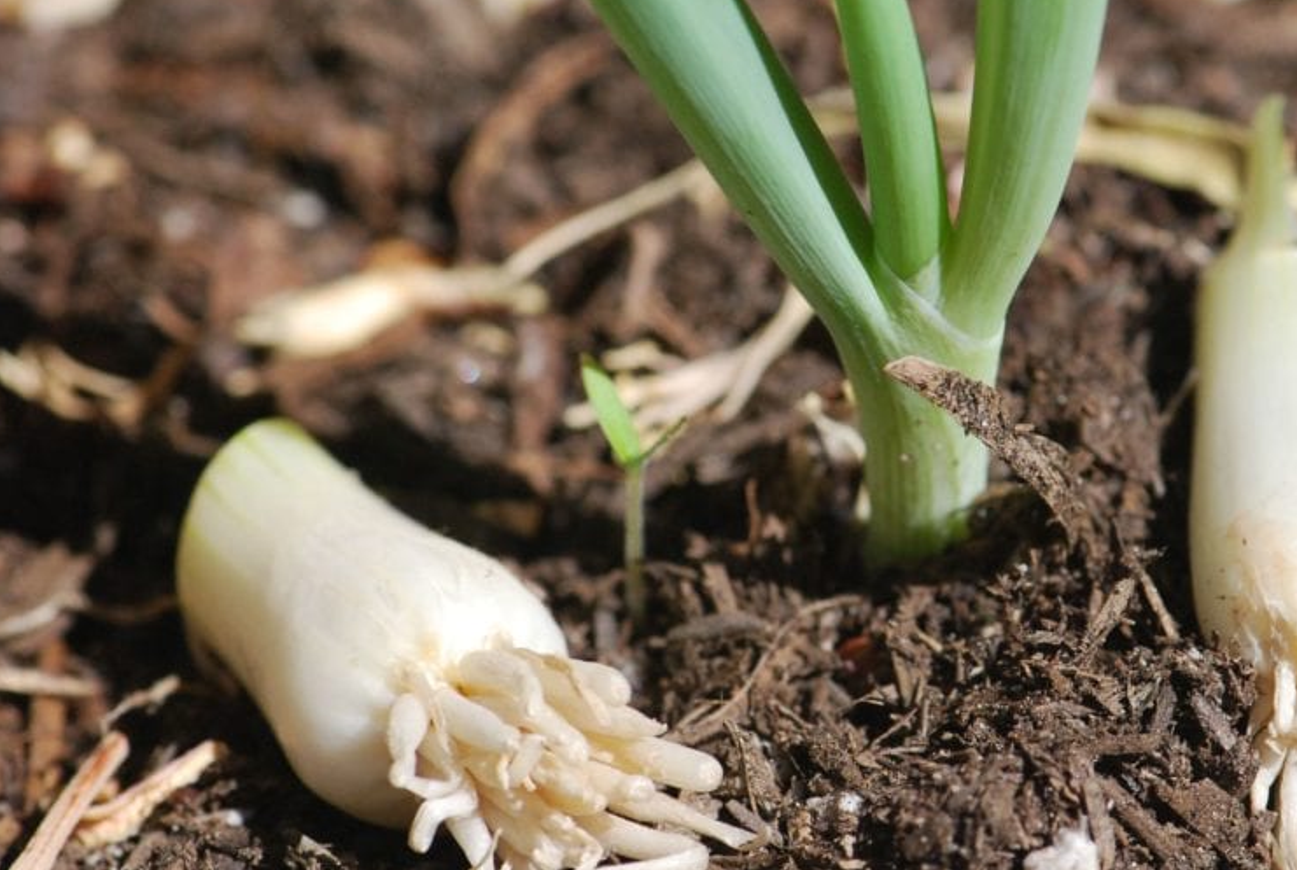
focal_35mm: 218
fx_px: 7857
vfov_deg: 6.3
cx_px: 891
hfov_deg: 9.4
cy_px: 410
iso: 640
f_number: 8
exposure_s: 1/1250
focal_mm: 105
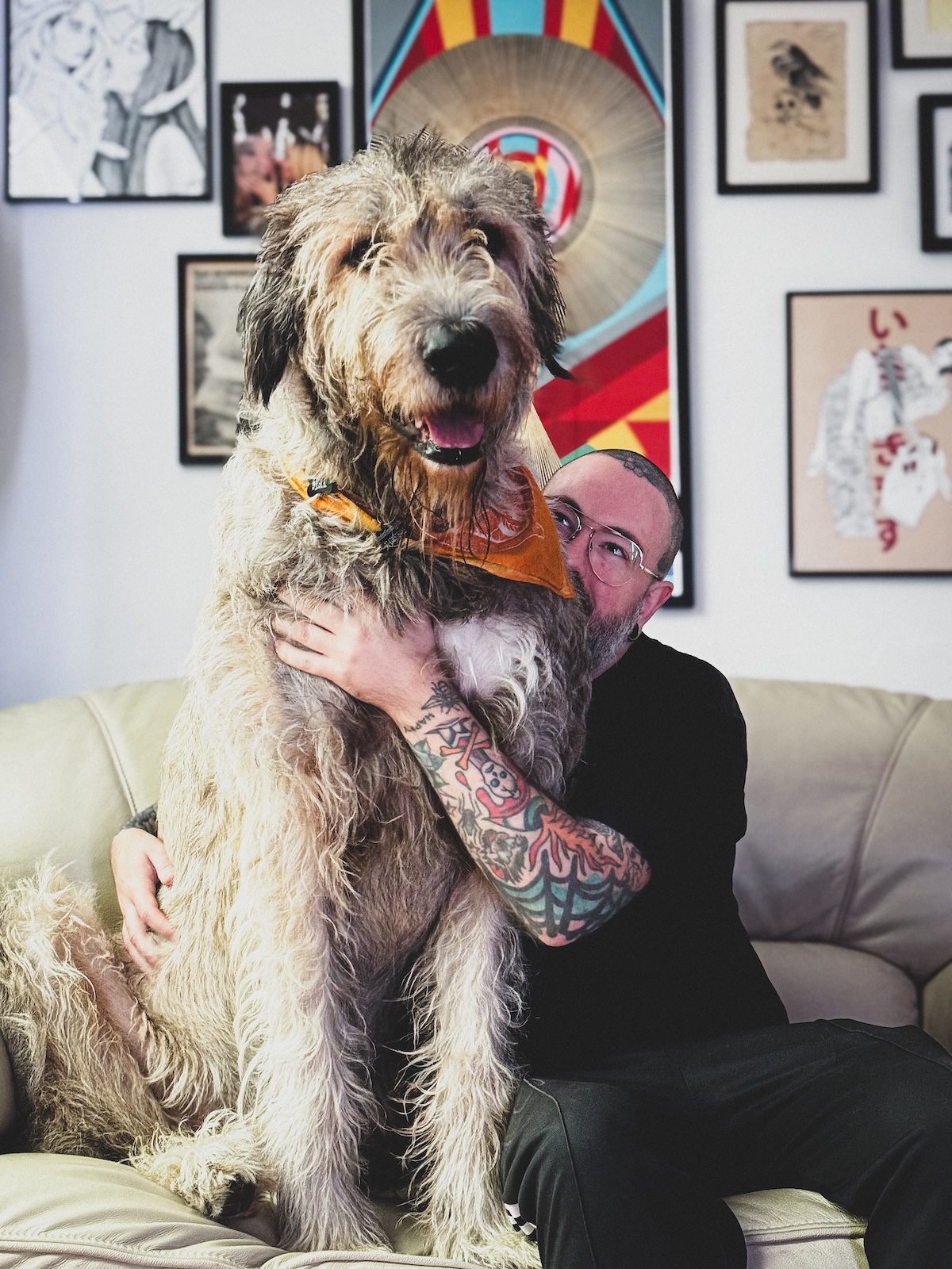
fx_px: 1760
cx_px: 476
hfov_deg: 30.3
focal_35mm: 48
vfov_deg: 39.7
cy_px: 634
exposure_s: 1/40
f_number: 1.8
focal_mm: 6.86
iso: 400
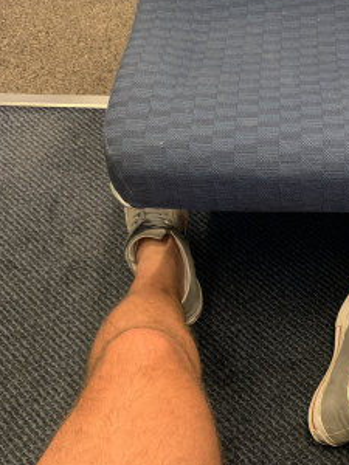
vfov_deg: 36.0
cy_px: 291
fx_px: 712
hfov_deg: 26.4
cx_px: 328
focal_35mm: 53
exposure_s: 1/34
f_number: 1.8
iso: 400
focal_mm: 4.25
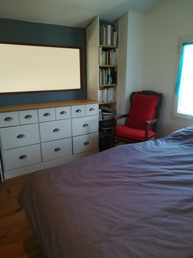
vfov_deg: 67.3
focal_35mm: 26
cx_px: 96
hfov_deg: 53.1
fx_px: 193
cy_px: 129
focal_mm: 3.83
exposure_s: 1/33.3
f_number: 2.2
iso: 320
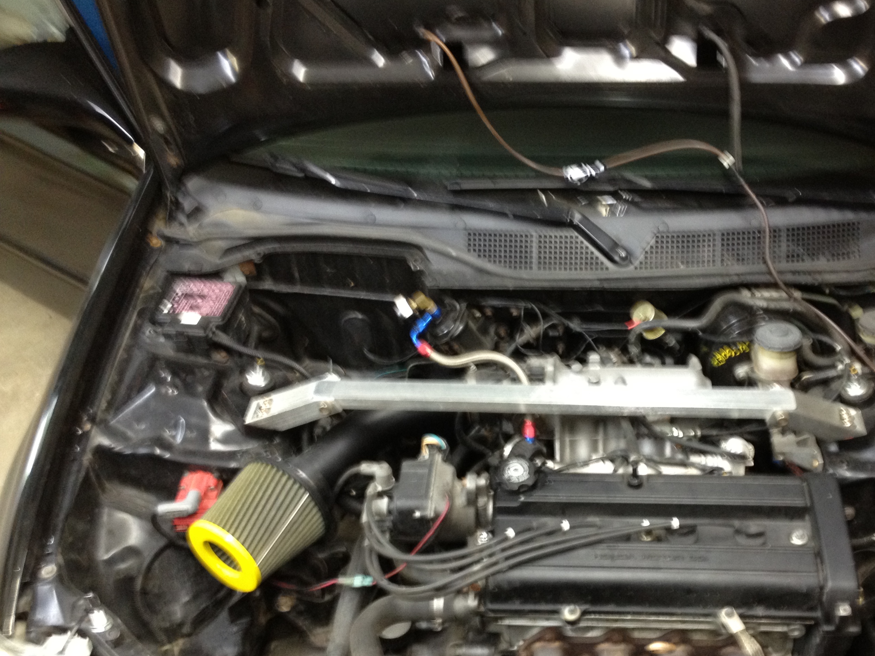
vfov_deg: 32.0
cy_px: 408
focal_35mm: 45
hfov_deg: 41.7
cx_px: 561
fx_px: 1137
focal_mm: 4.28
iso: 200
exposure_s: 1/20
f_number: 2.4
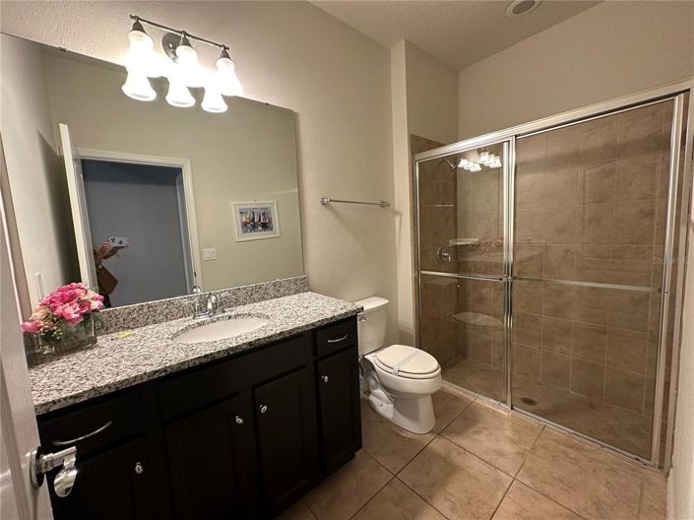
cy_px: 260
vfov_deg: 85.6
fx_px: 281
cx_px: 347
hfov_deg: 102.1
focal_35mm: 14
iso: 200
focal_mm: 2.22
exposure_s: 1/60
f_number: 2.2
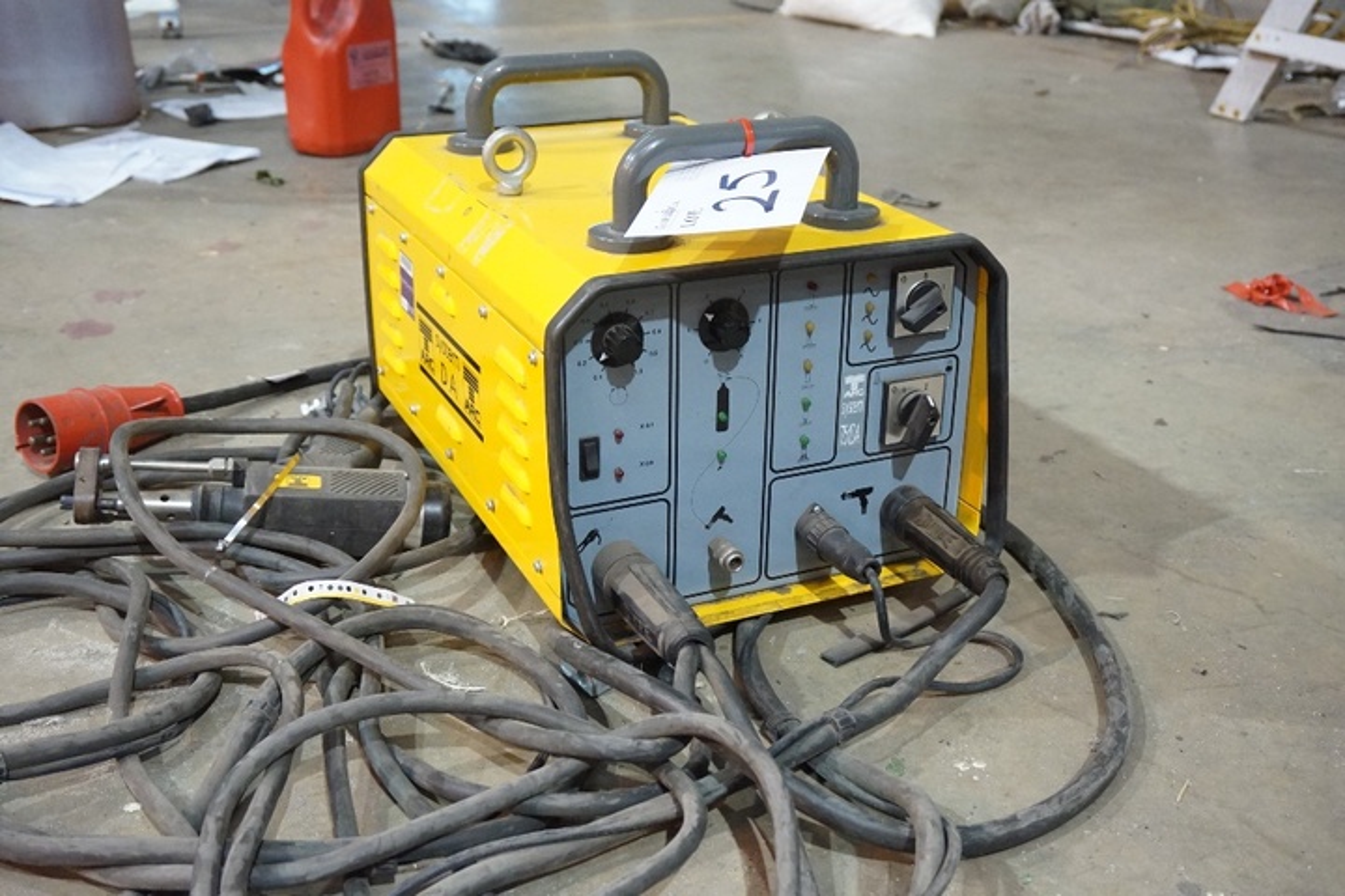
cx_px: 672
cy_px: 448
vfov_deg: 34.2
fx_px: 1457
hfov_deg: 49.6
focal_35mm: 39
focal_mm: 26
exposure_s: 1/40
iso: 3200
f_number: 4.5
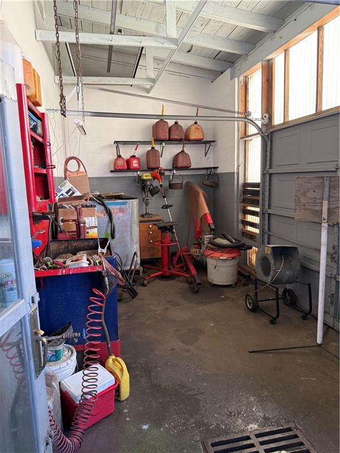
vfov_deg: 71.6
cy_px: 226
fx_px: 314
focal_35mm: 24
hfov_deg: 56.8
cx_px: 170
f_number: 1.78
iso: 200
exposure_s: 1/62
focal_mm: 6.76
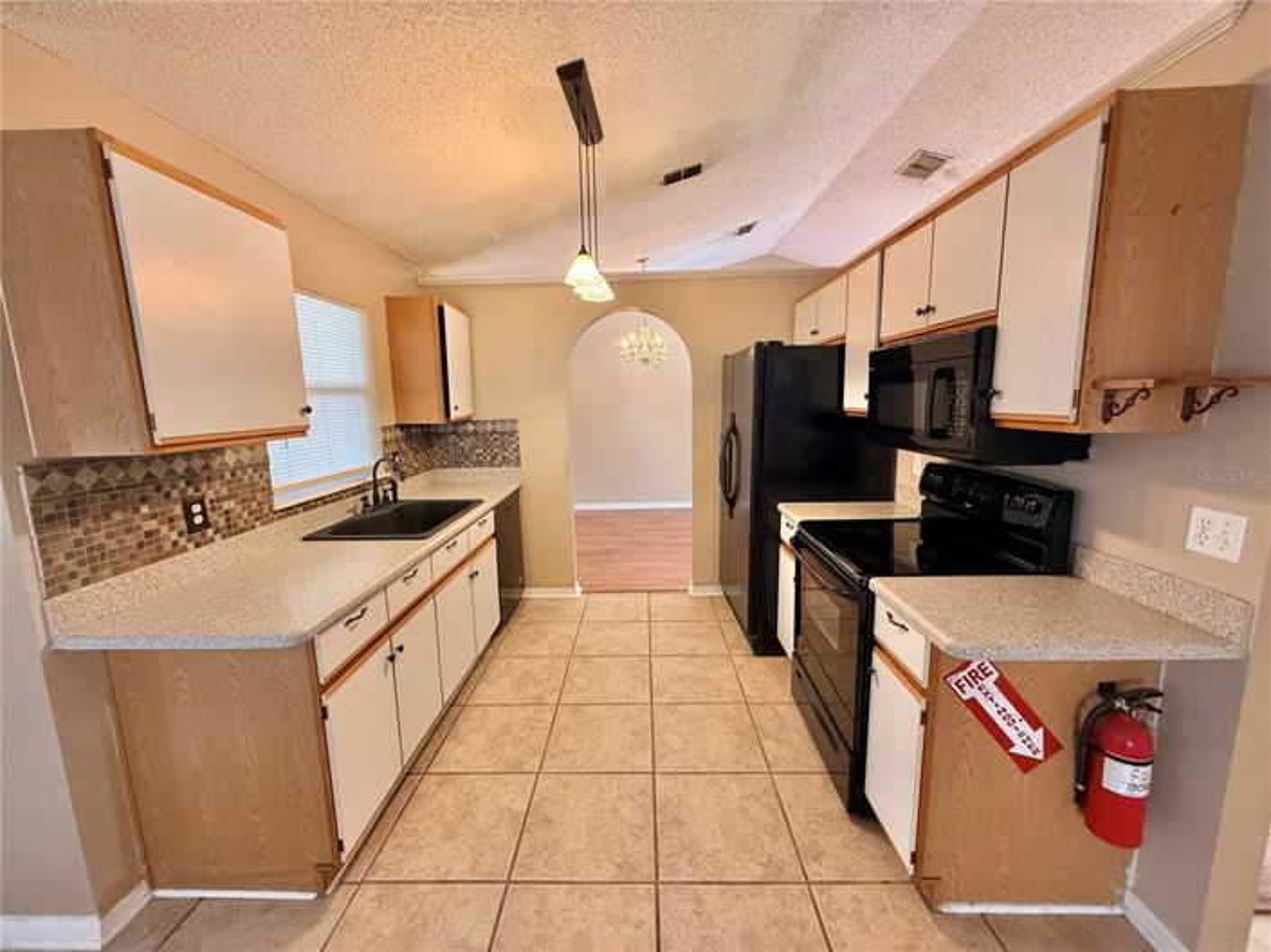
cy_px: 476
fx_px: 514
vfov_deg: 85.6
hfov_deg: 102.1
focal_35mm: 14
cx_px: 636
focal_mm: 2.22
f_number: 2.2
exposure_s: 1/120
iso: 320
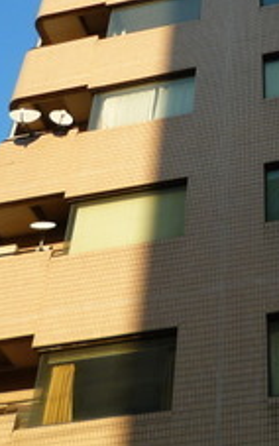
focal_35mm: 70
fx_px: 851
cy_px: 112
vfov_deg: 28.9
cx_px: 240
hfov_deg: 18.4
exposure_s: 1/500
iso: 100
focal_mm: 4.4
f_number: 3.5
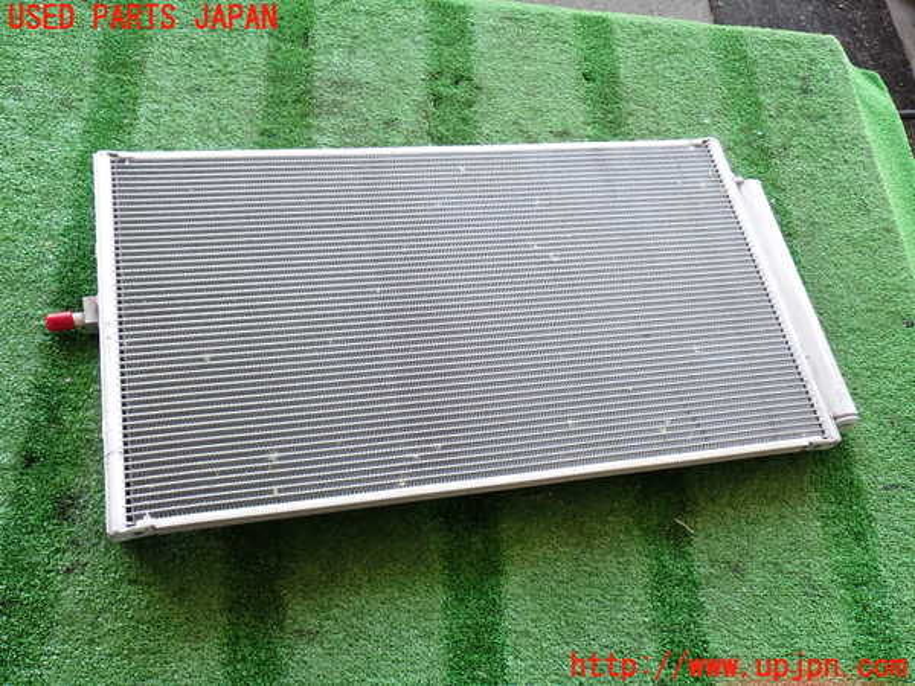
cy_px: 343
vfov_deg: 39.7
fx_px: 952
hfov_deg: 51.4
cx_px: 458
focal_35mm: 36
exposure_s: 1/60
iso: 200
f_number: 2.5
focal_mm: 6.37
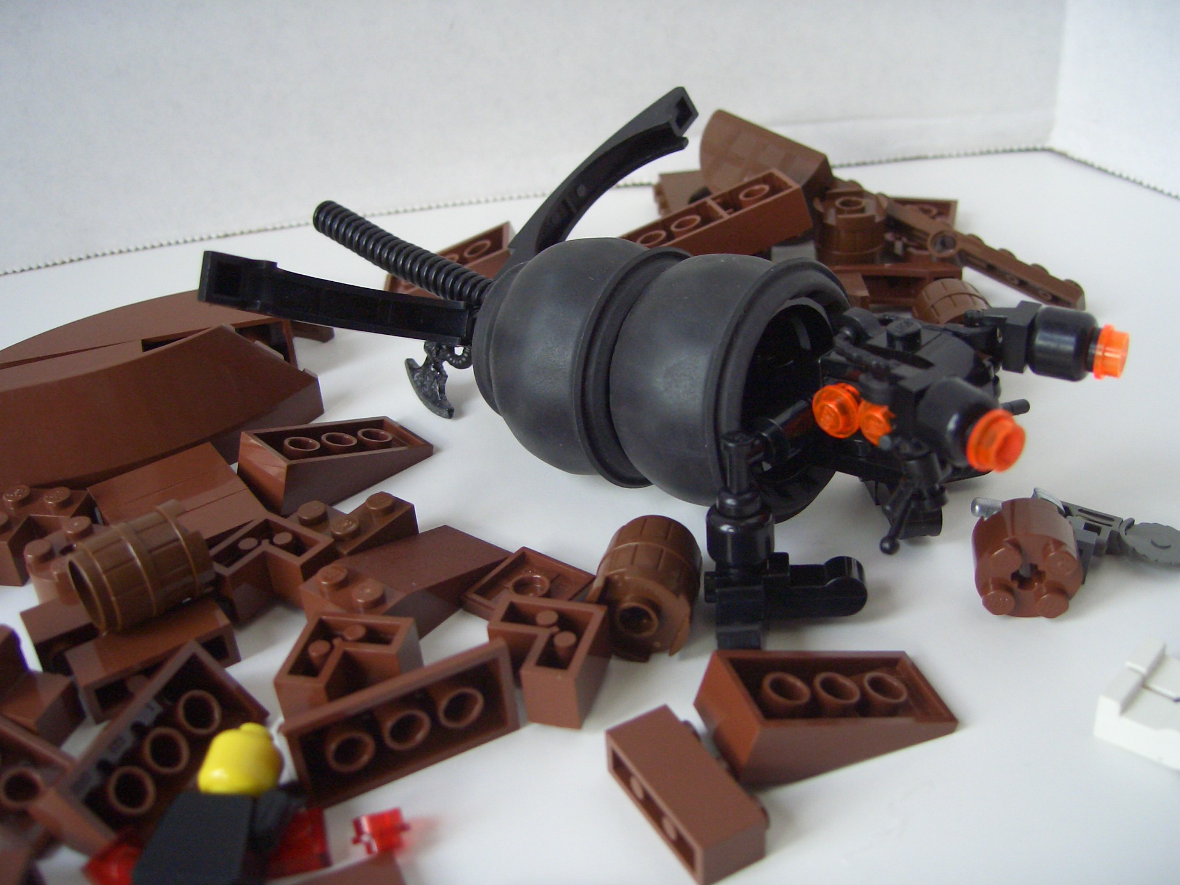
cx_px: 590
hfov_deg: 47.9
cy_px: 442
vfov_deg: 36.8
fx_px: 1329
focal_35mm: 39
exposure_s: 1/100
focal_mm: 8
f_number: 2.8
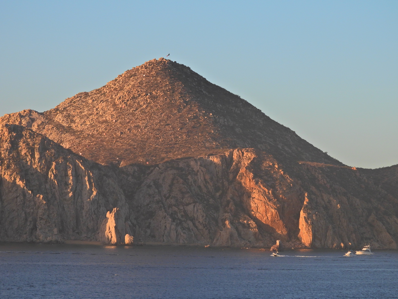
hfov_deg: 13.2
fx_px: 1725
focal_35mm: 150
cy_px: 150
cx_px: 199
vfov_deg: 9.9
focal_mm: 26.8
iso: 100
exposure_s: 1/640
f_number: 4.5
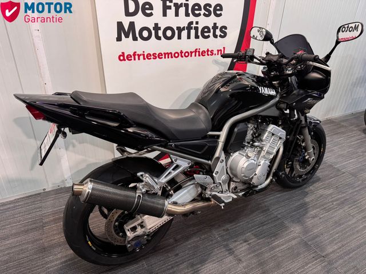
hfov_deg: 71.6
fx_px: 254
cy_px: 137
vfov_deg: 56.8
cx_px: 183
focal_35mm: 24
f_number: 1.78
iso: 400
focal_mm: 6.76
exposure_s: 1/50
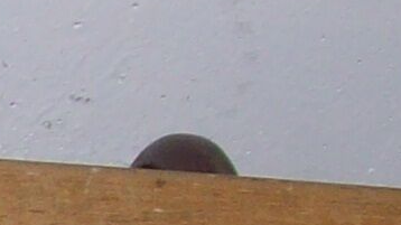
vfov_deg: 3.8
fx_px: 3316
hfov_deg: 6.5
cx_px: -663
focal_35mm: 312
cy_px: 487
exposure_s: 1/64
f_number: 2.7
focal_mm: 6
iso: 80
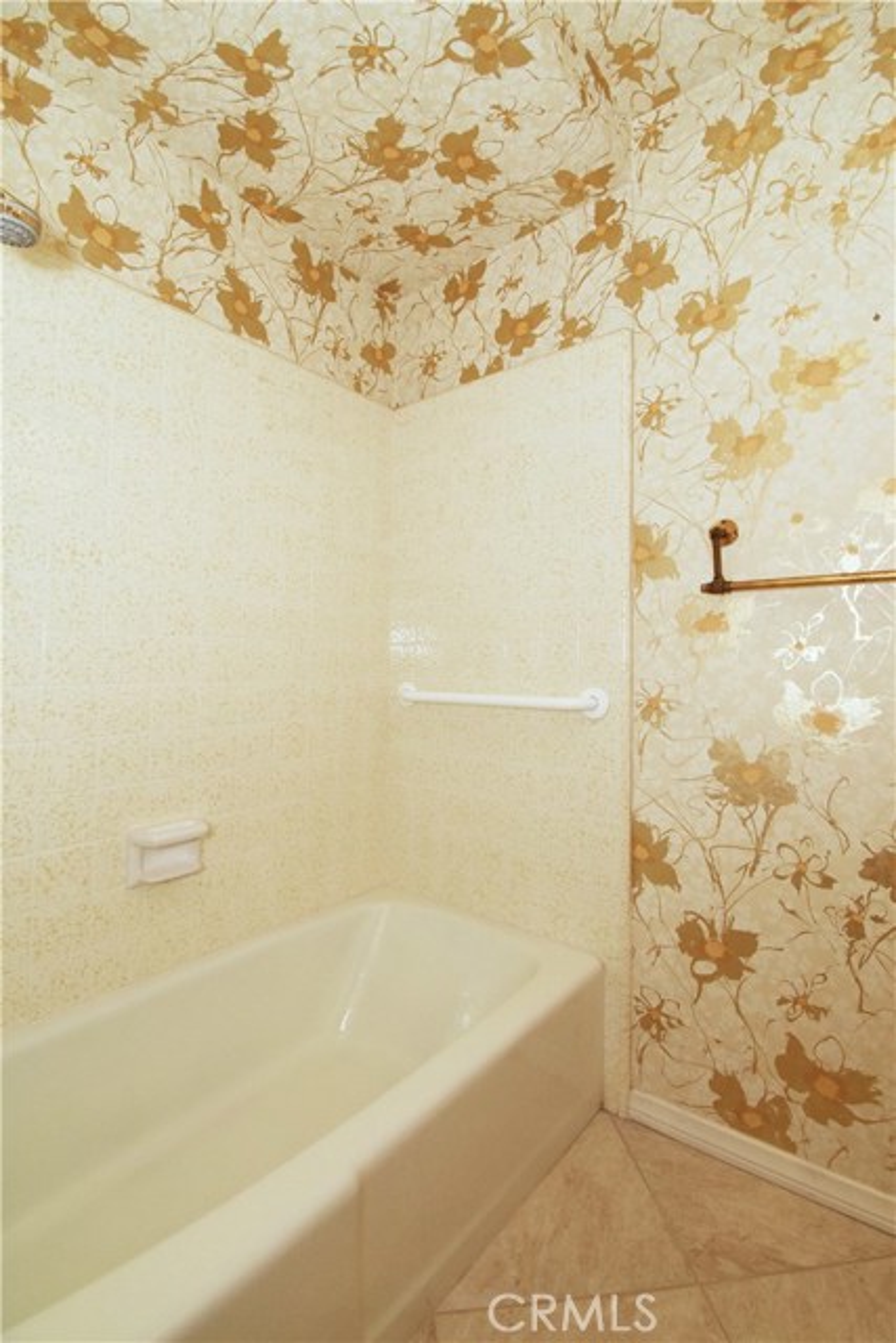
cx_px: 448
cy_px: 672
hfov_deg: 77.4
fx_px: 560
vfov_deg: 100.4
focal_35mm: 15
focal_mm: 10
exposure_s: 1/100
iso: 1000
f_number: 11
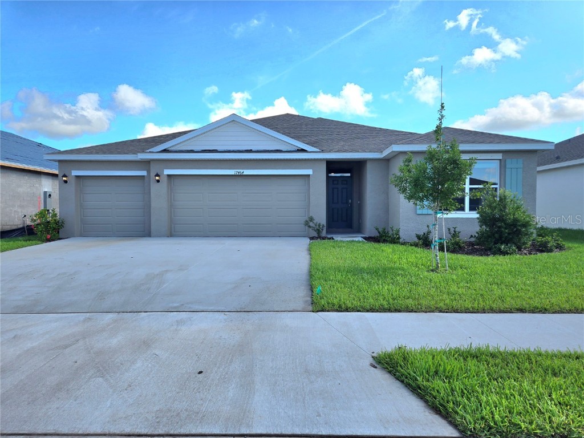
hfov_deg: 73.9
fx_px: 388
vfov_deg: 58.9
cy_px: 219
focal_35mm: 23
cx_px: 292
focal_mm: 5.4
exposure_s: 1/1667
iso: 25
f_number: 1.8
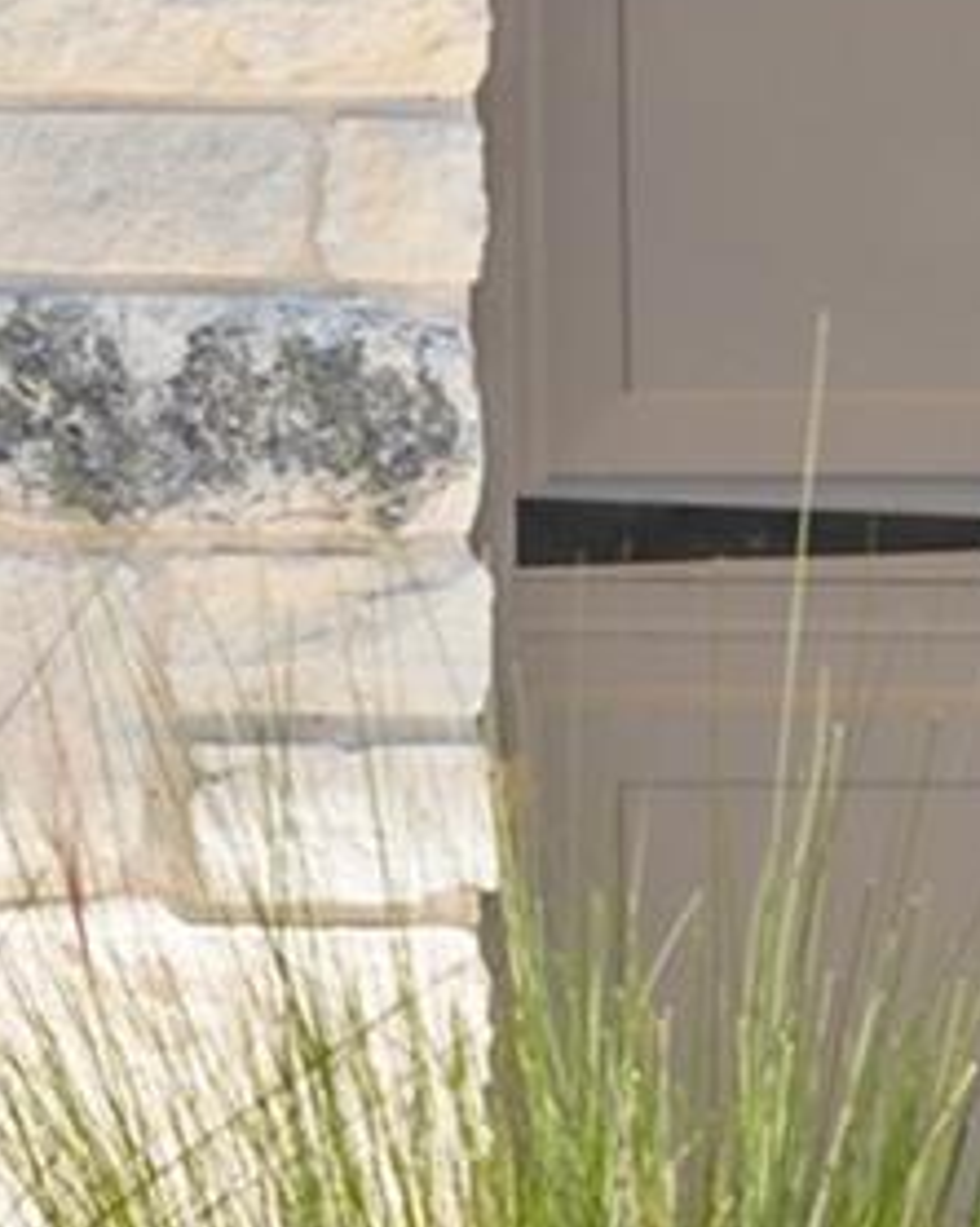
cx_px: -3267
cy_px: -629
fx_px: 8783
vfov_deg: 7.8
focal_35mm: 242
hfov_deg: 5.4
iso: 100
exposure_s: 1/50
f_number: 9
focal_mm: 35
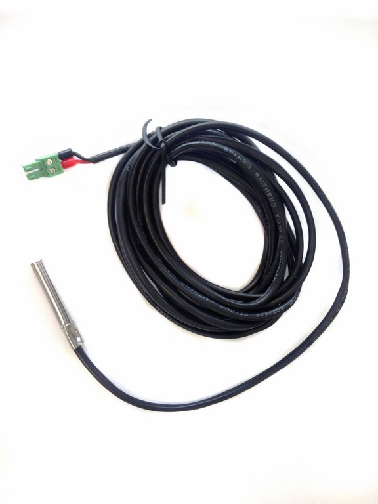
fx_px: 480
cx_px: 189
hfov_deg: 42.9
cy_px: 252
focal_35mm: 33
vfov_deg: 55.4
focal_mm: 4.12
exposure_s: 1/60
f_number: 2.4
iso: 64
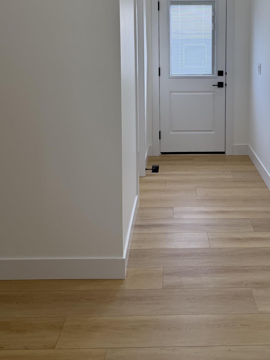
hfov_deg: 36.4
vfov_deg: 45.8
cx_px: 181
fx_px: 406
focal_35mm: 39
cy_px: 79
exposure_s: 1/312
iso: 100
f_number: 1.78
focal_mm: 6.76
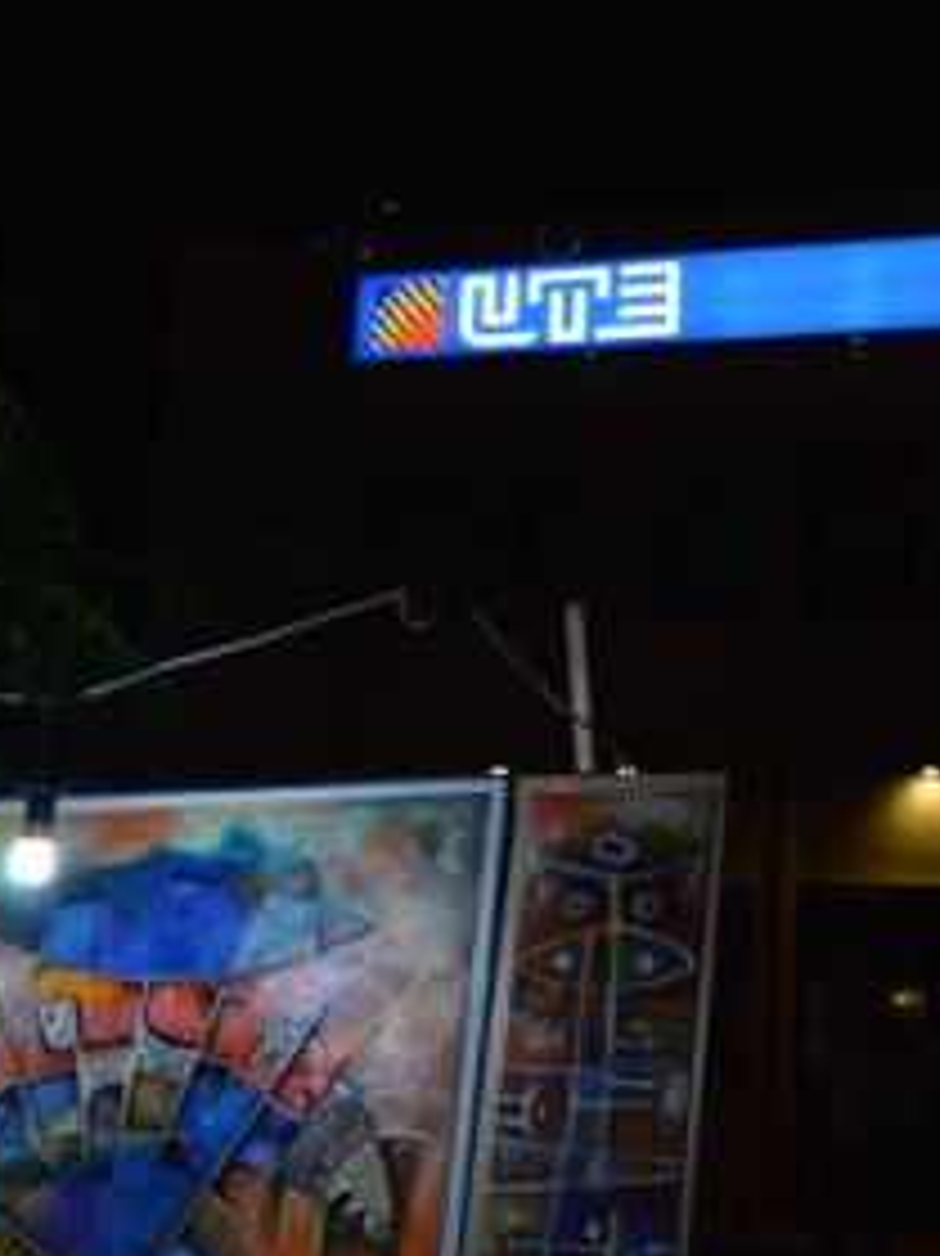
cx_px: 580
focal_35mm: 51
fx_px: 1848
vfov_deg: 37.5
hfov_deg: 28.4
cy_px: 608
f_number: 4
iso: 400
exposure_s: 1/60
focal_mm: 22
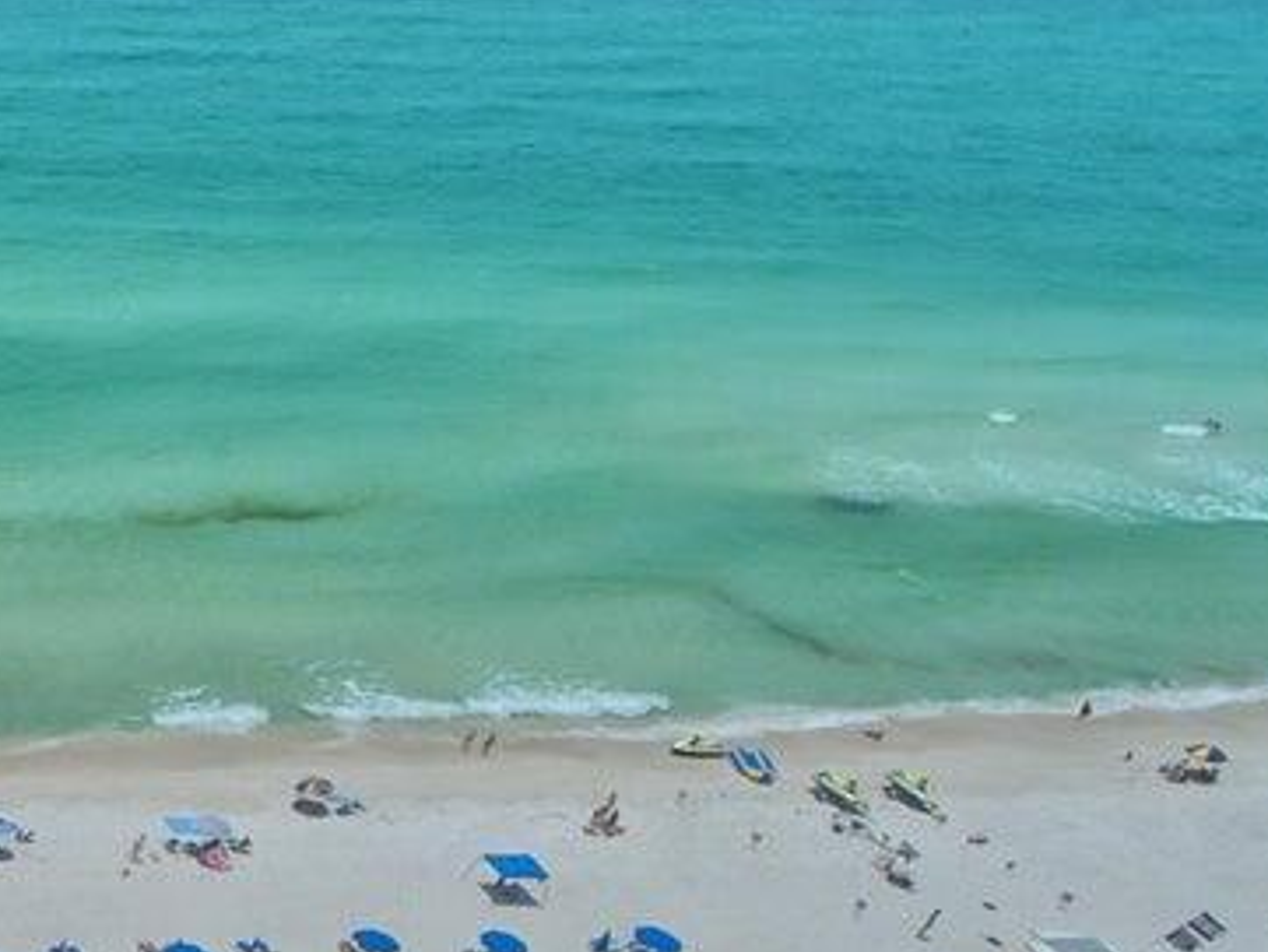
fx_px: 1795
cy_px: 1163
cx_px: -762
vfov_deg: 26.2
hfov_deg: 25.5
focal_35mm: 49
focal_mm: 12
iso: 200
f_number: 19
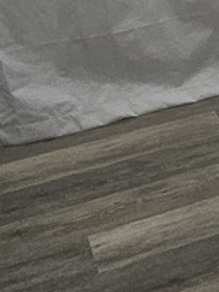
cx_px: 336
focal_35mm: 91
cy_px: -105
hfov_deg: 15.0
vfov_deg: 19.6
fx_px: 769
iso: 160
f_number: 2.2
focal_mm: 1.74
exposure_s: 1/60
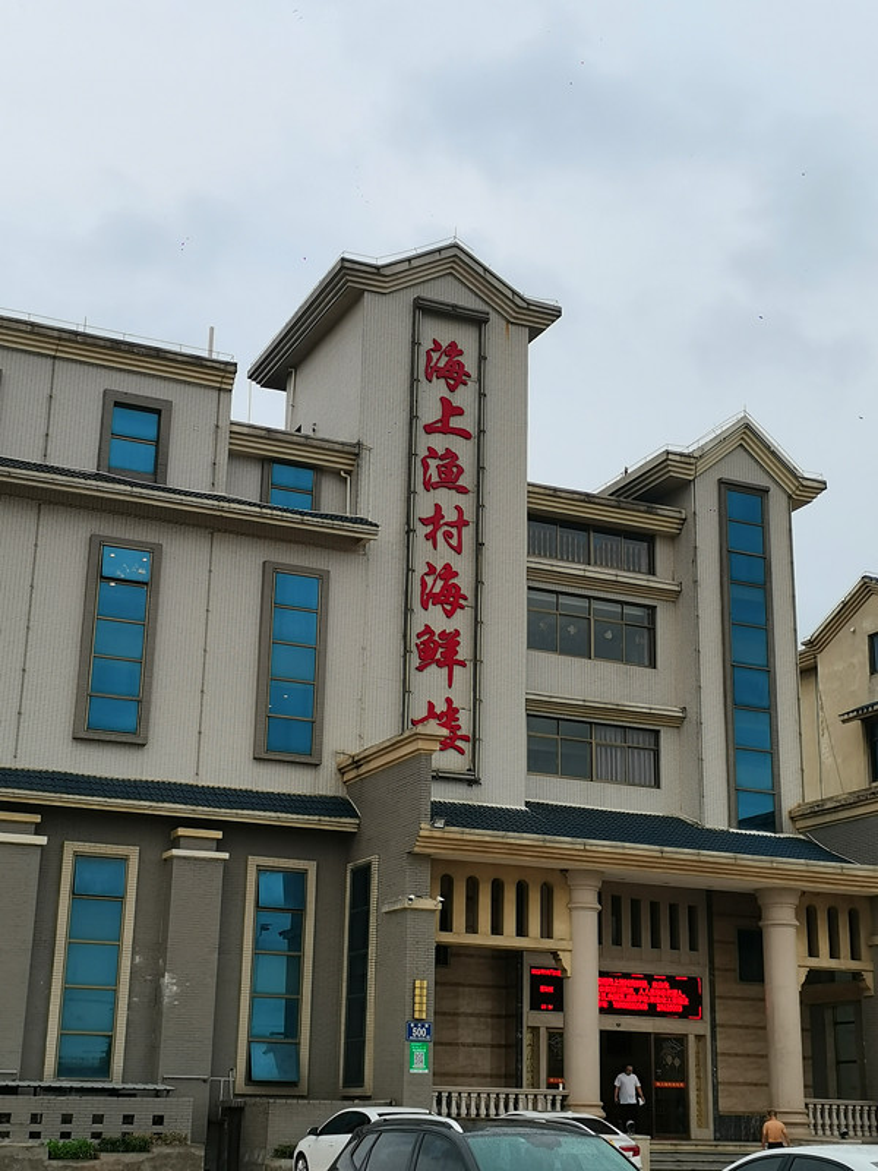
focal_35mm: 49
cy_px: 586
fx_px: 1657
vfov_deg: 38.9
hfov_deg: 29.7
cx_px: 439
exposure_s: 1/445
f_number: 1.8
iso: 50
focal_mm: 5.58
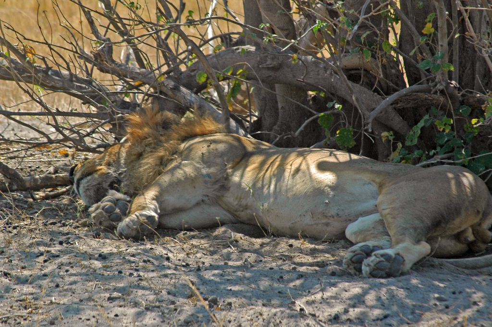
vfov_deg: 4.4
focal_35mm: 315
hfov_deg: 6.5
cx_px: 246
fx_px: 4301
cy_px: 164
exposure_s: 1/250
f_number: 9
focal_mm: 210
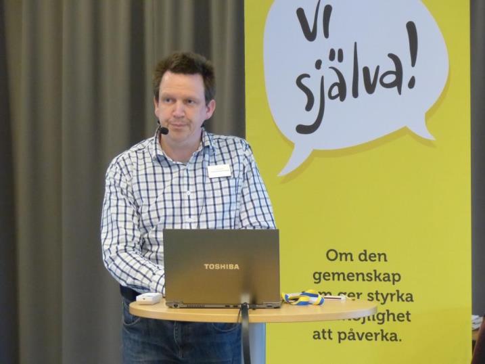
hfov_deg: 13.4
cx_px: 242
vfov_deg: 10.1
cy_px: 182
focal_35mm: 147
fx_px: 2060
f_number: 2.8
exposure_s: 1/40
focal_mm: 26.5
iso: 800
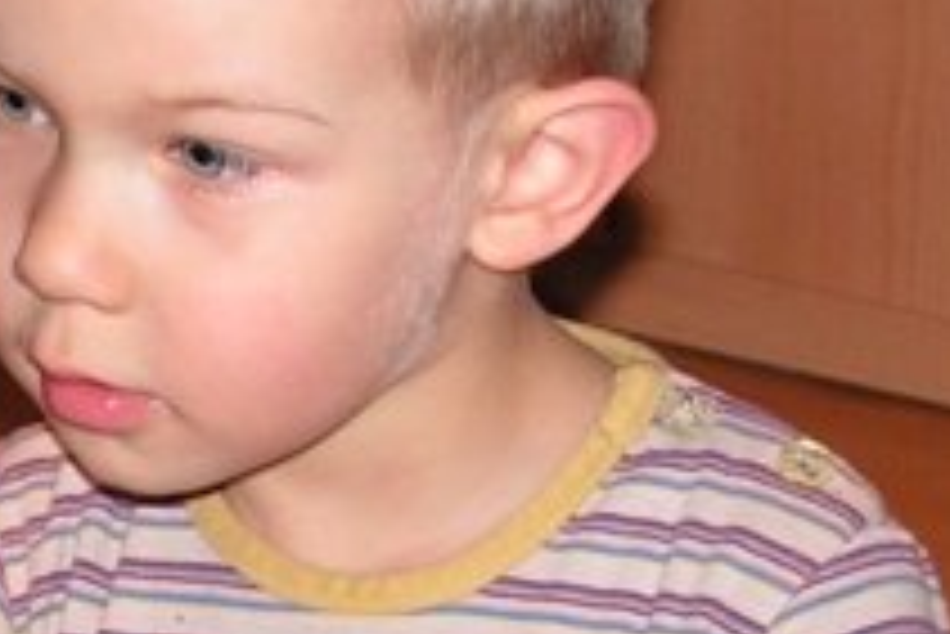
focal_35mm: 195
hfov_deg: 10.5
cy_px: 567
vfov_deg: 7.0
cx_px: 275
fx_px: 5149
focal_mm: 11
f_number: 3.3
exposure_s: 1/80
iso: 200
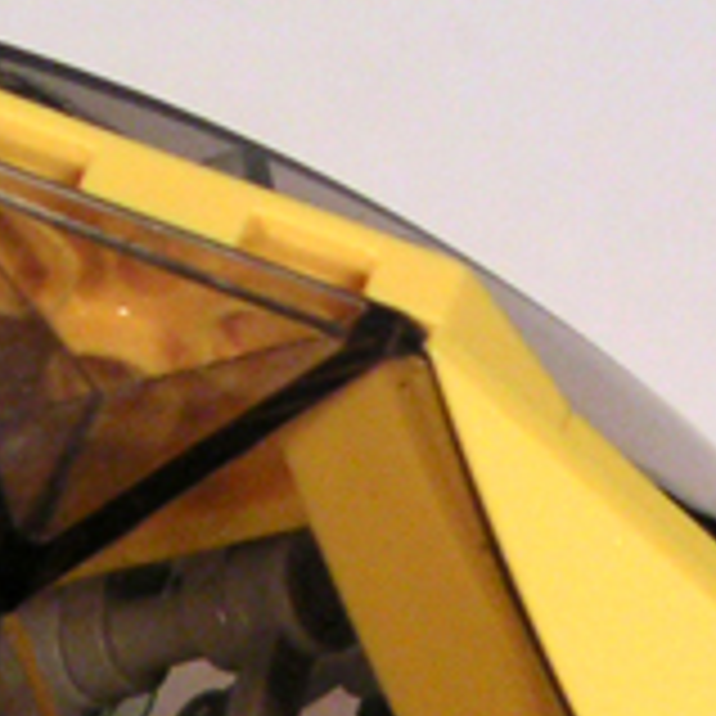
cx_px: 131
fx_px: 4797
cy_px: 1243
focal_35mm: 205
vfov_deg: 8.3
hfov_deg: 8.5
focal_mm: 7.2
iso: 100
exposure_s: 1/30
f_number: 2.9
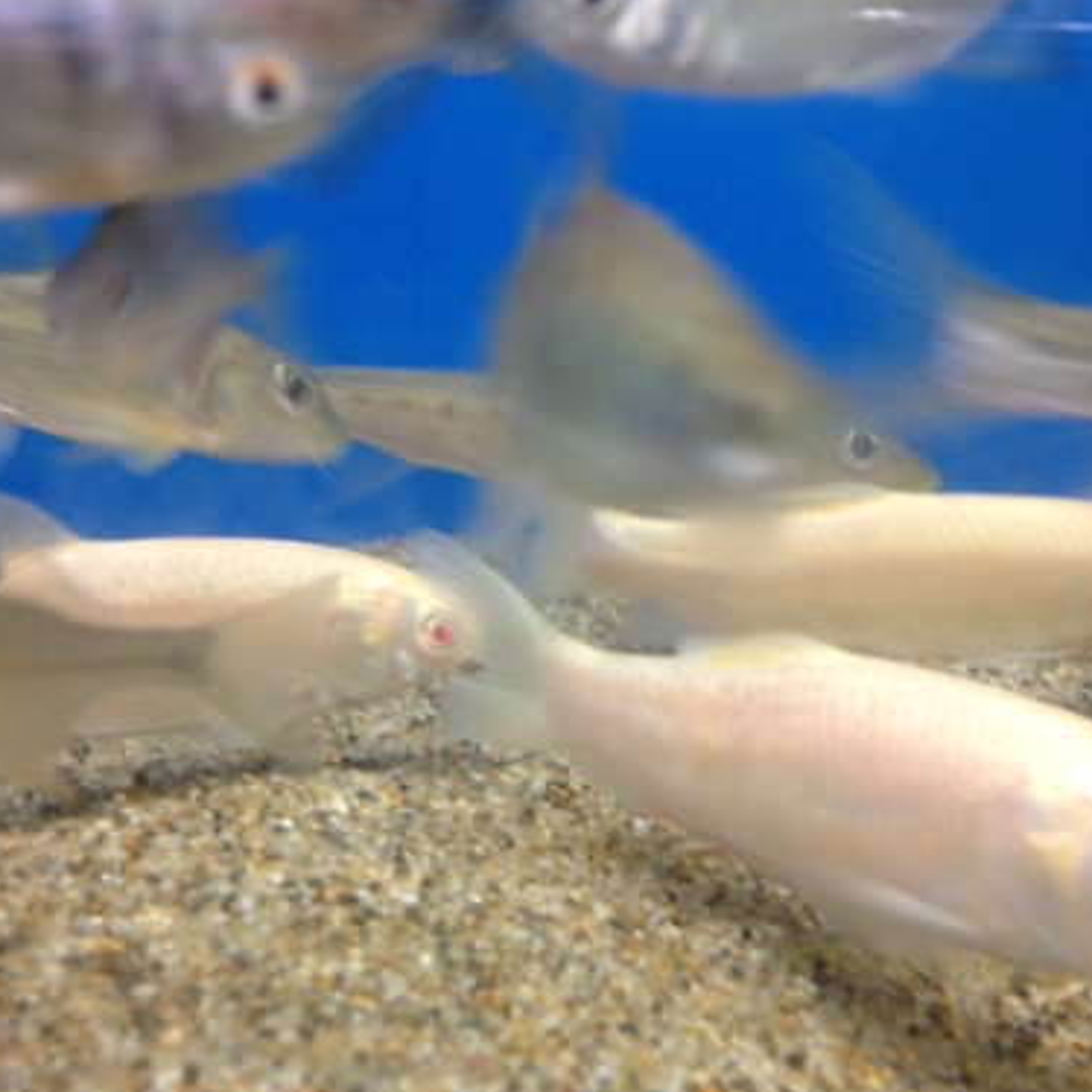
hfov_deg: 32.2
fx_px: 1892
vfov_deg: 32.2
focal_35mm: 53
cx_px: 593
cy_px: 552
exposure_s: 1/20
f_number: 2.4
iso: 50
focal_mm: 4.28
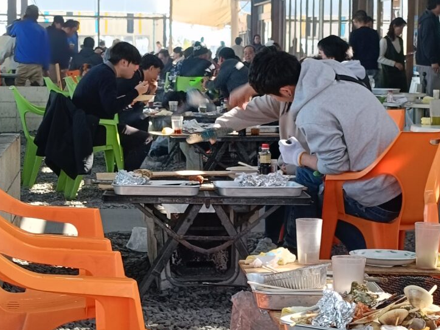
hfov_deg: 19.2
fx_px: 1296
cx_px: 257
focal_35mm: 102
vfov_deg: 14.5
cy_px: 161
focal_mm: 4.7
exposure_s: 1/60
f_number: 1.7
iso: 160
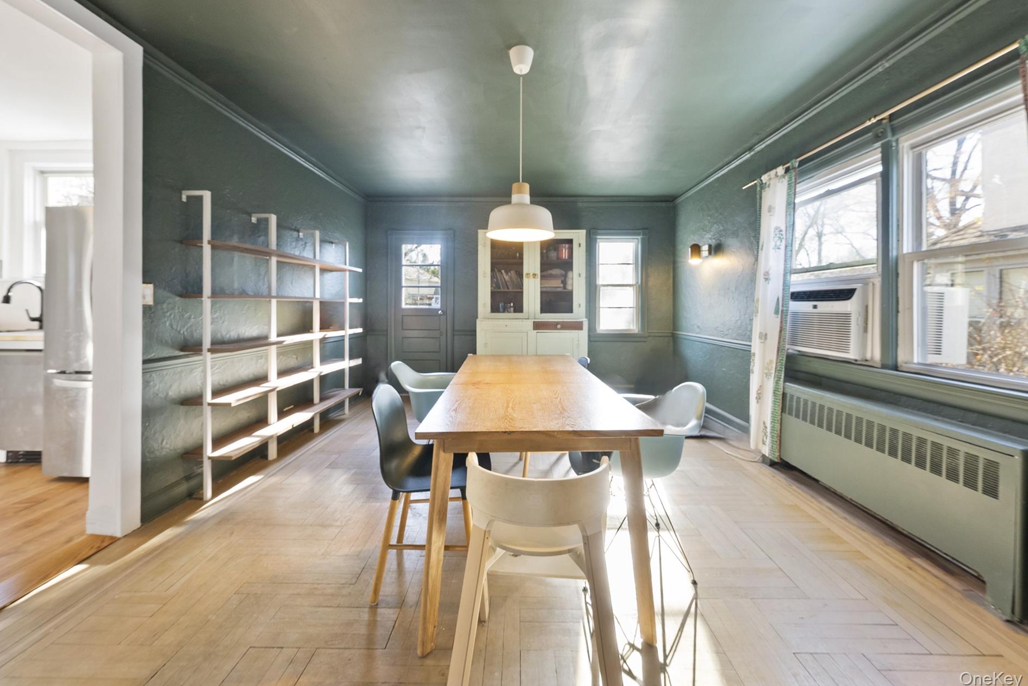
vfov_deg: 85.3
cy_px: 320
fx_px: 371
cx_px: 513
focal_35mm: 13
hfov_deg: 108.3
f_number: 9
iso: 800
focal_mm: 12
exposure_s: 1/6
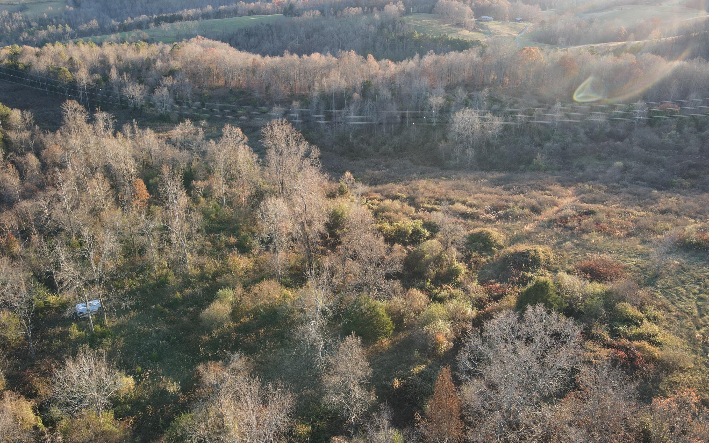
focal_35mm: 26
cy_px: 209
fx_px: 502
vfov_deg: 47.6
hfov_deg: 70.4
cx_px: 349
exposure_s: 1/60
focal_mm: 4.5
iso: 100
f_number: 2.8
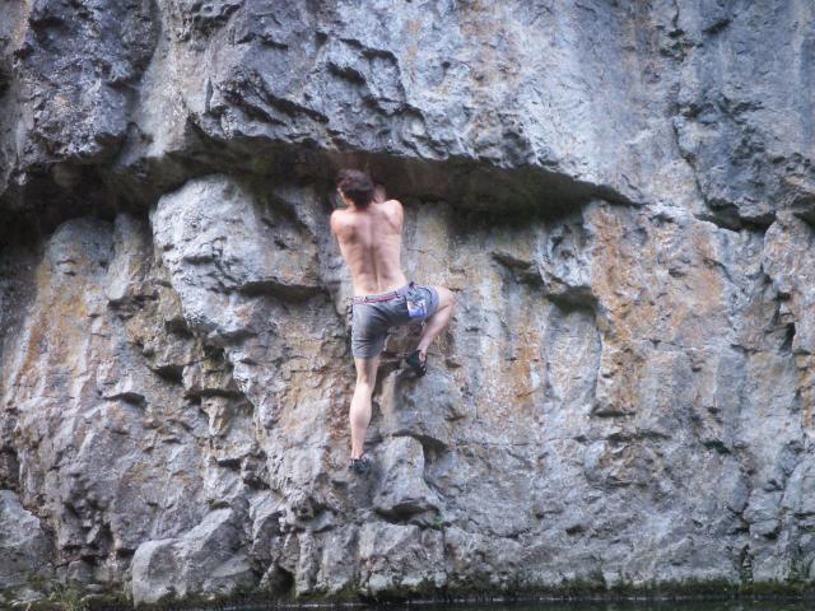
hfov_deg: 17.7
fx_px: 2613
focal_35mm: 111
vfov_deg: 13.3
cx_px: 408
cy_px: 306
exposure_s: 1/20
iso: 160
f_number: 3.8
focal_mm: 23.1
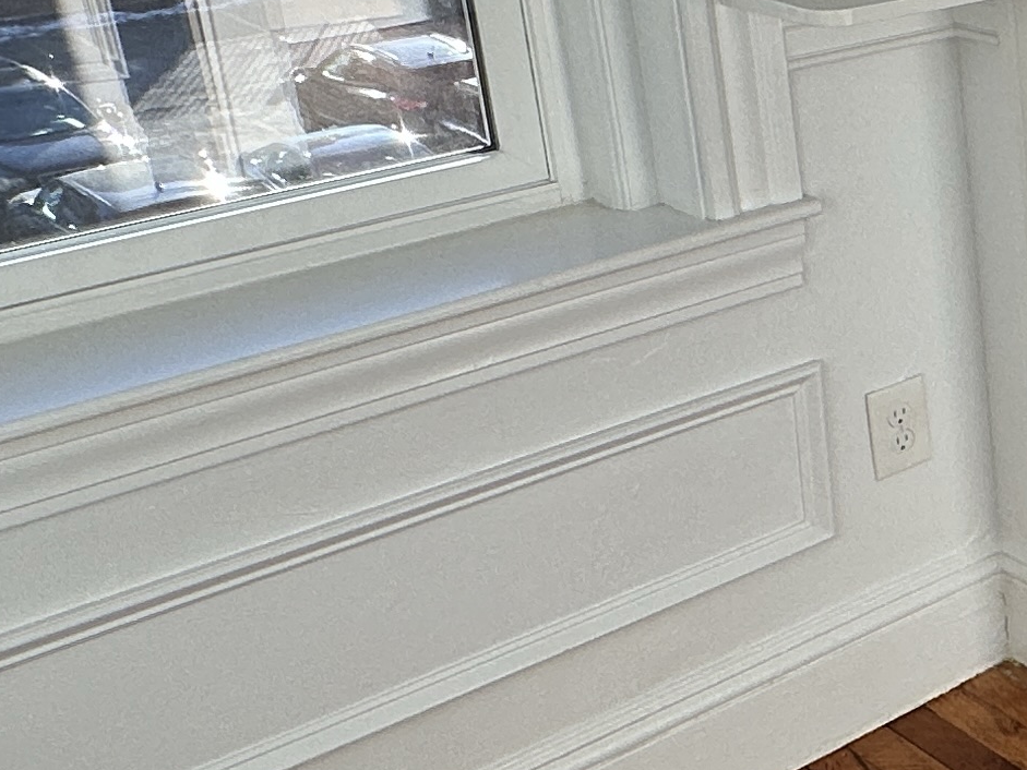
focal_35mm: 60
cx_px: 1543
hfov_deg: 24.7
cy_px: 197
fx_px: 1780
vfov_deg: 24.2
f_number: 2.2
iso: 40
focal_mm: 2.22
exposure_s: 1/286
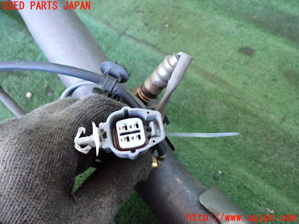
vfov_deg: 46.8
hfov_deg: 60.0
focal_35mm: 30
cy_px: 112
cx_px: 150
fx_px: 259
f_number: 2.3
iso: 640
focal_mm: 5.4
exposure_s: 1/125
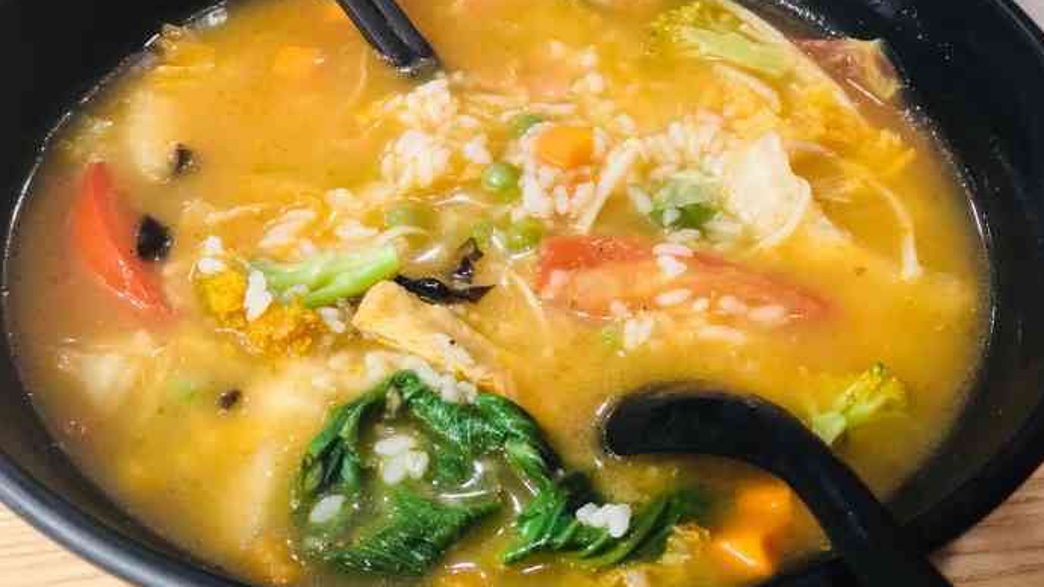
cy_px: 270
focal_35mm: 63
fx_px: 1744
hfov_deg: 33.3
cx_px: 527
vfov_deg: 19.1
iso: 200
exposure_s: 1/30
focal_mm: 6.6
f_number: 2.8
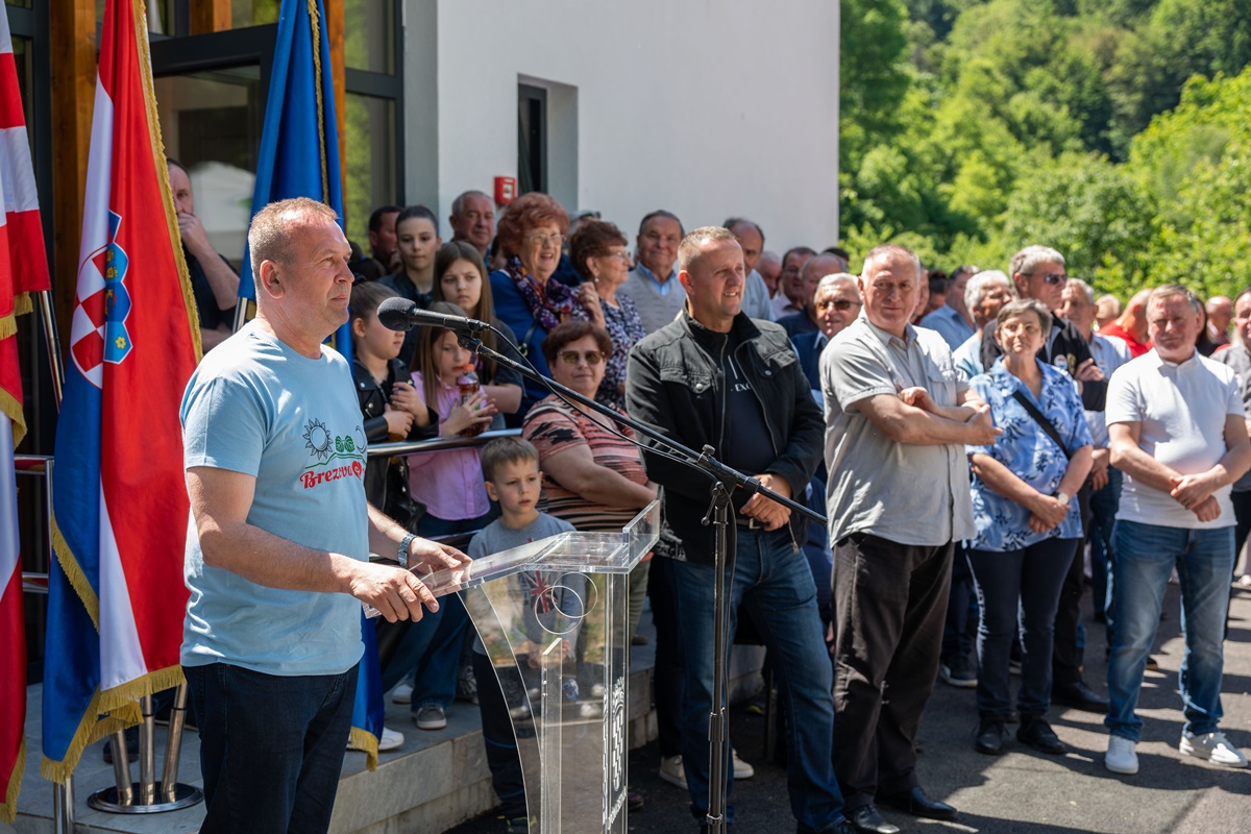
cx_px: 626
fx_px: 1807
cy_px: 417
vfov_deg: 26.0
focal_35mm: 52
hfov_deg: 38.2
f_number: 4
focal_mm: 52
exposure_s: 1/250
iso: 100
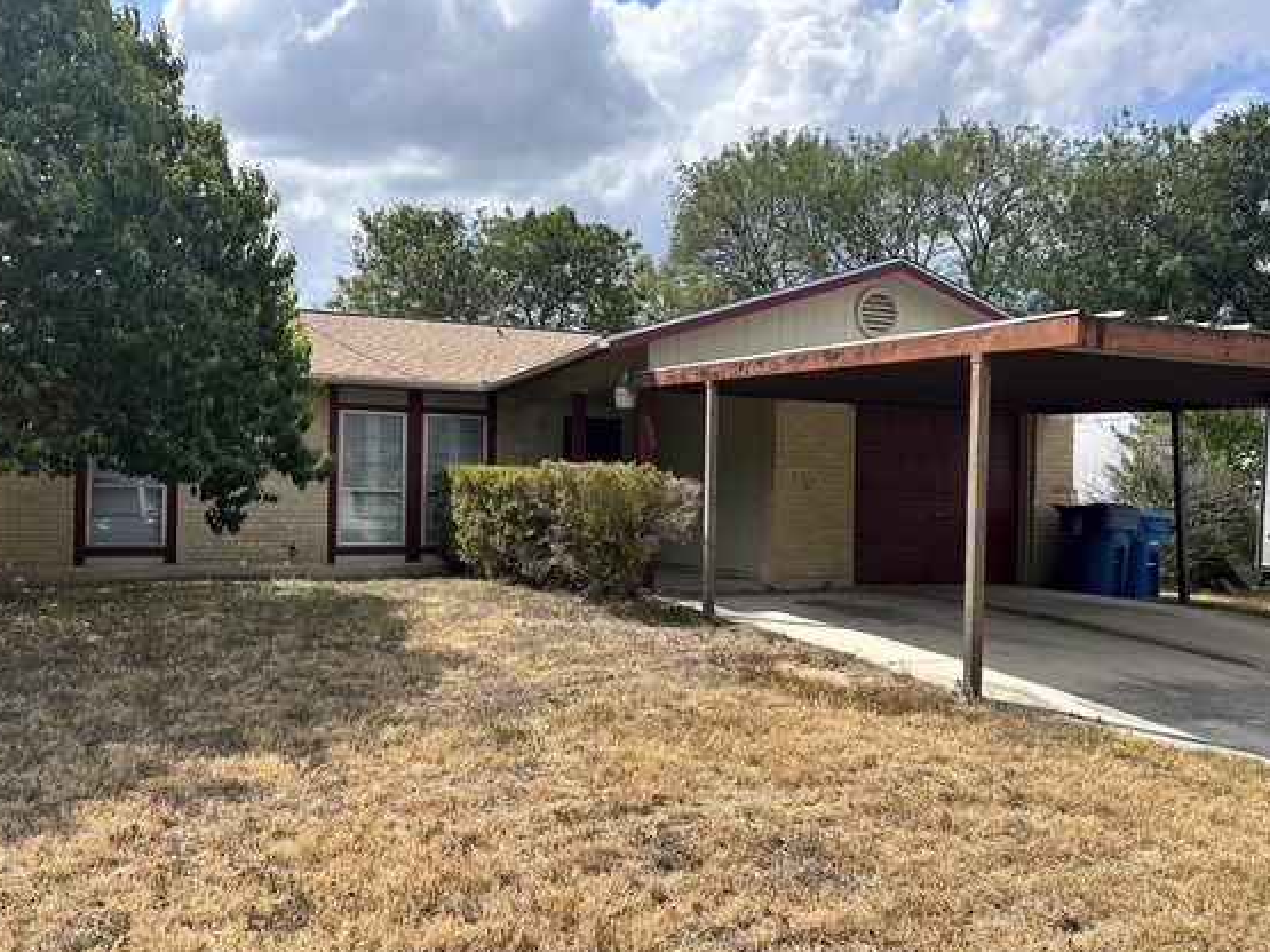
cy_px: 508
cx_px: 661
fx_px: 1100
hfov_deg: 60.0
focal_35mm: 30
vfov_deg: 46.8
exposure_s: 1/3968
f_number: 1.5
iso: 50
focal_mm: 5.7
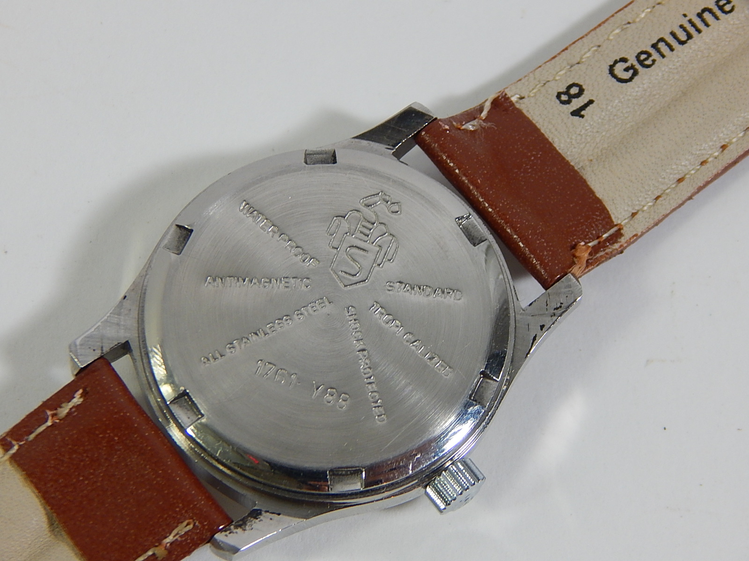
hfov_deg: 17.3
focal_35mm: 114
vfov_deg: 13.0
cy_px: 280
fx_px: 2467
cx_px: 374
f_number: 4.6
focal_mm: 20.5
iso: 180
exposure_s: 1/30
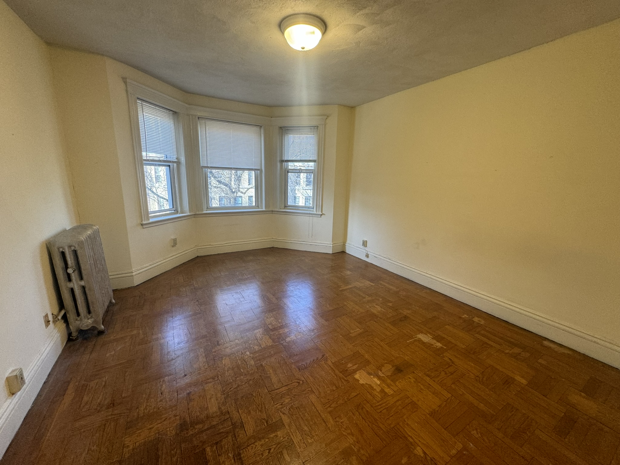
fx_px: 251
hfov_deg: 102.1
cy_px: 232
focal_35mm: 14
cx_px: 310
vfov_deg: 85.7
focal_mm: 2.22
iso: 125
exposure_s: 1/120
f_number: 2.2
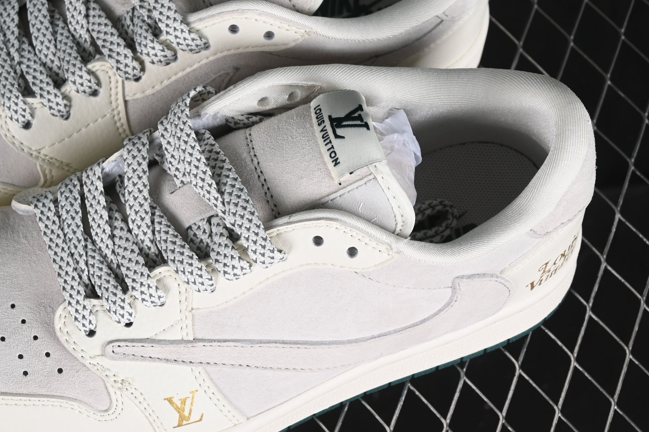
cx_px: 207
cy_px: 157
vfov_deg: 11.8
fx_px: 2091
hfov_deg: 17.6
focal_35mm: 116
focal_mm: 50
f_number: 7.1
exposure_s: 1/80
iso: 160
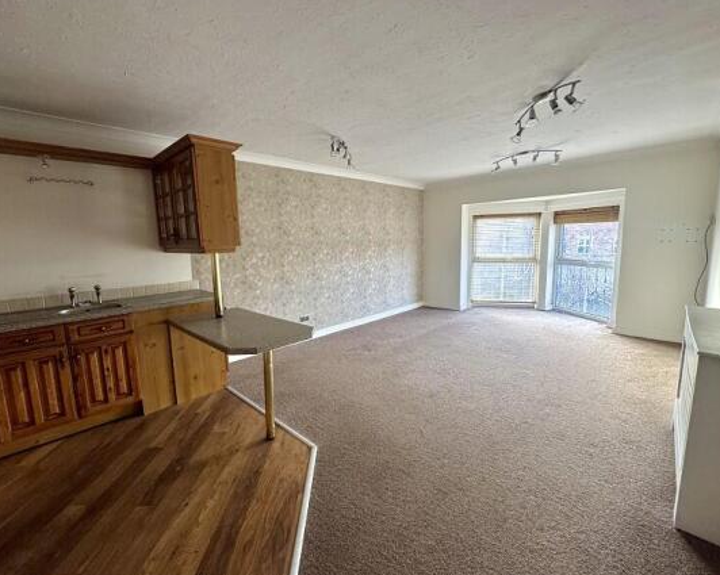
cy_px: 285
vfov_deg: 84.0
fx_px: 319
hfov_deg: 96.8
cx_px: 345
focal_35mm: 15
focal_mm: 2.22
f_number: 2.2
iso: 250
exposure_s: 1/99
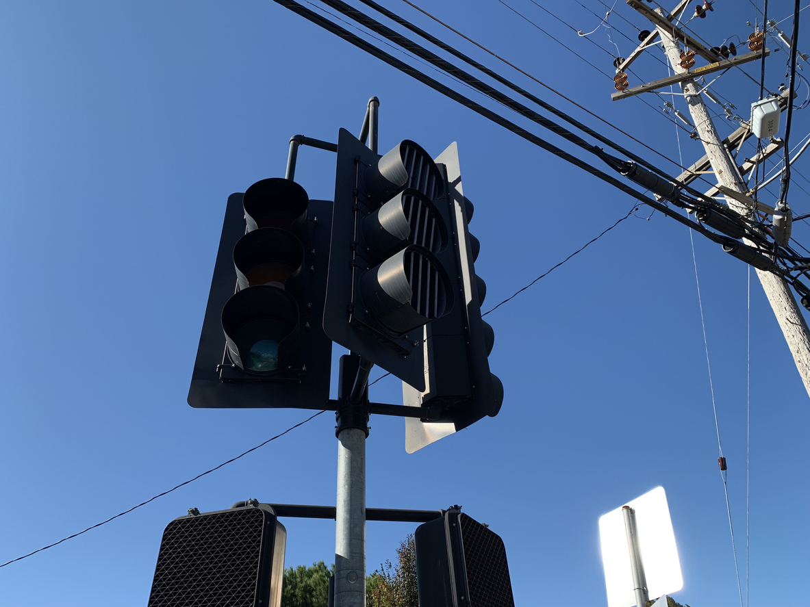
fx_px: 608
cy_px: 304
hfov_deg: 67.3
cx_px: 405
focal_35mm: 26
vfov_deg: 53.1
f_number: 1.8
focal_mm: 4.25
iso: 25
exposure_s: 1/1266
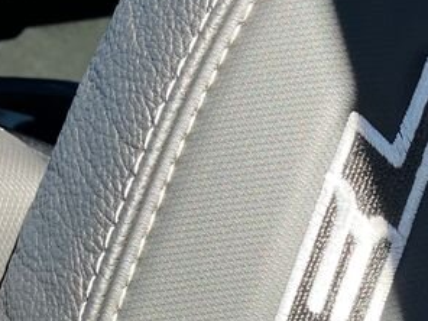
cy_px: 466
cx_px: 453
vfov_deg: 14.3
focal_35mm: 97
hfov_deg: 19.5
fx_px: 1199
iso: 25
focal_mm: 3.99
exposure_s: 1/208
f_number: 1.8
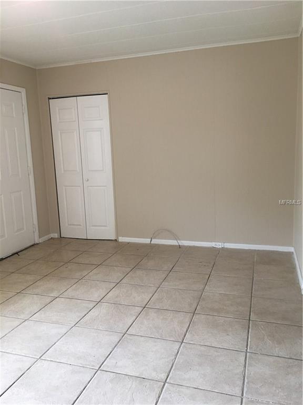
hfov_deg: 48.2
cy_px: 202
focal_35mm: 29
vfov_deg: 61.7
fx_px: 338
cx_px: 152
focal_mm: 4.15
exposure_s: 1/15
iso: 40
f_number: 2.2
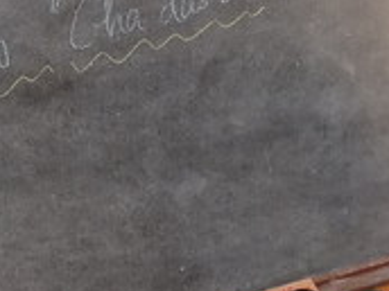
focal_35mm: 67
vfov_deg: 21.1
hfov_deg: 29.0
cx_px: 201
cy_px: -12
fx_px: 753
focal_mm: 4
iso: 360
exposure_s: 1/30
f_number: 3.1
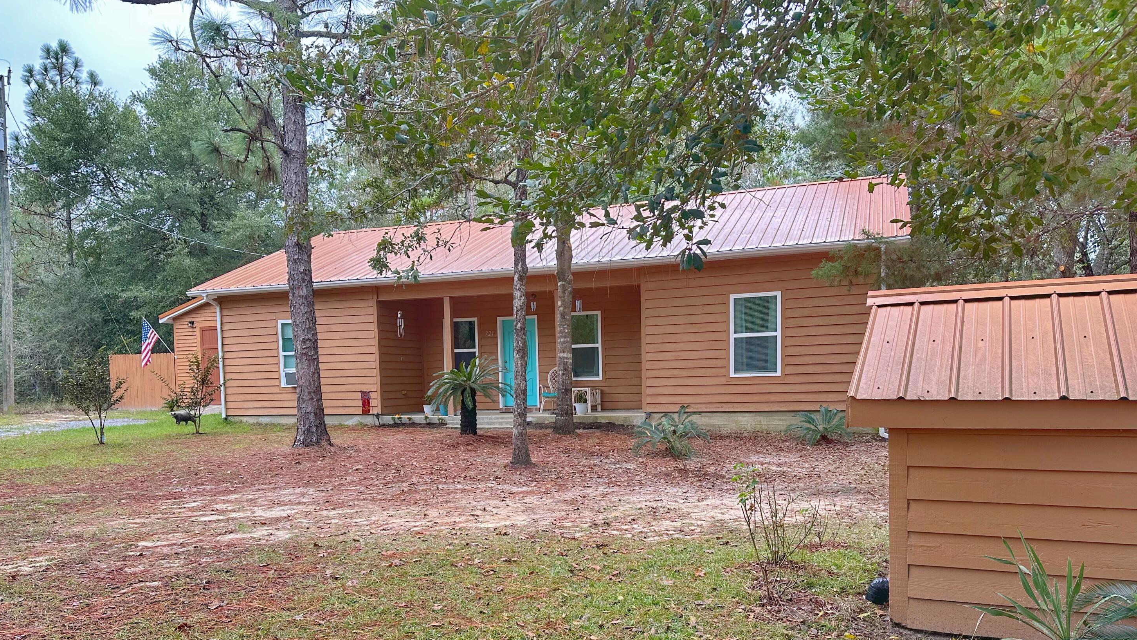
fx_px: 814
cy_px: 425
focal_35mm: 27
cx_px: 572
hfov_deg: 69.9
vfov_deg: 42.3
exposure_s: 1/245
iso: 64
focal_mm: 6.86
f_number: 1.78
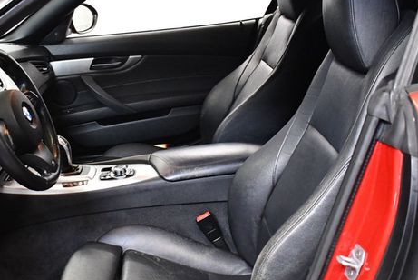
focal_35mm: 50
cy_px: 155
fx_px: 581
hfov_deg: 39.2
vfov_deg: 27.0
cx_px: 145
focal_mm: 18
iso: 3200
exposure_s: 1/125
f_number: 3.5
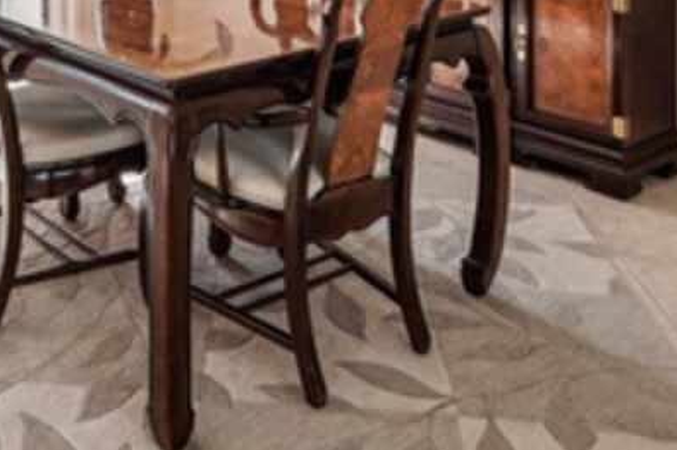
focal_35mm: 52
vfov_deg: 21.5
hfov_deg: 36.3
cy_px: -234
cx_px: 91
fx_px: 977
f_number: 8
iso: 400
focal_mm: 16
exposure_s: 1/60
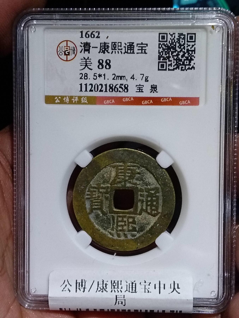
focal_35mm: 54
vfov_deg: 35.5
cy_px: 159
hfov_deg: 27.1
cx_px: 120
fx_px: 496
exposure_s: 1/20
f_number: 1.8
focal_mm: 3.98
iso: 1600
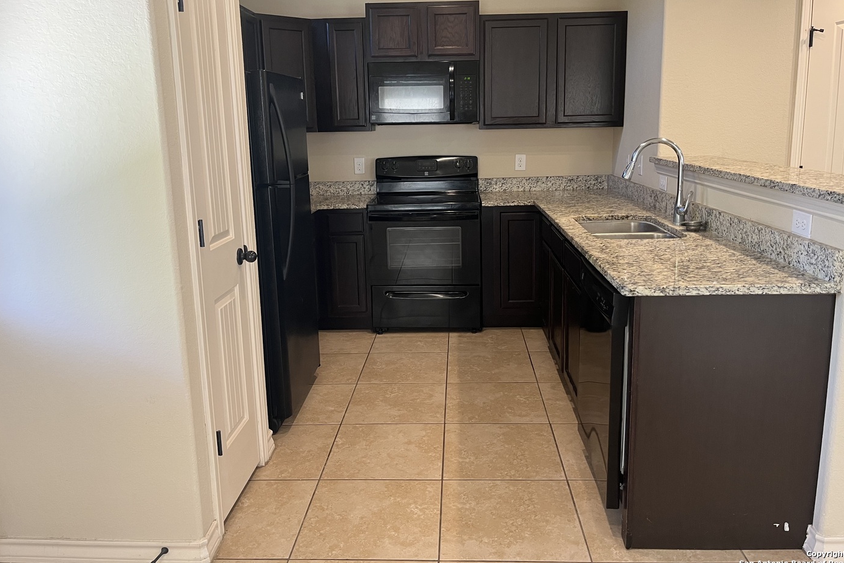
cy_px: 241
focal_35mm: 28
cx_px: 434
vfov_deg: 46.3
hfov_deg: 65.5
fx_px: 656
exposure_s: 1/60
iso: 100
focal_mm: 5.1
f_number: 1.6
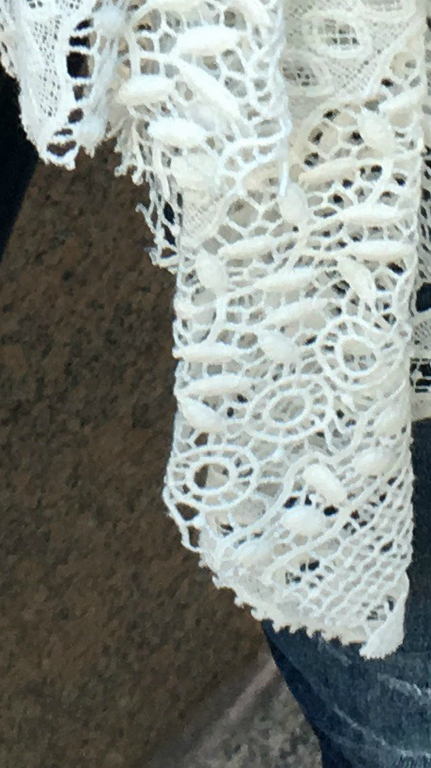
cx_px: 69
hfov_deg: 7.8
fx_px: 3172
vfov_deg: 13.3
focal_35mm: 156
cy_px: -217
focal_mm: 4.15
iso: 32
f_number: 2.2
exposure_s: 1/120
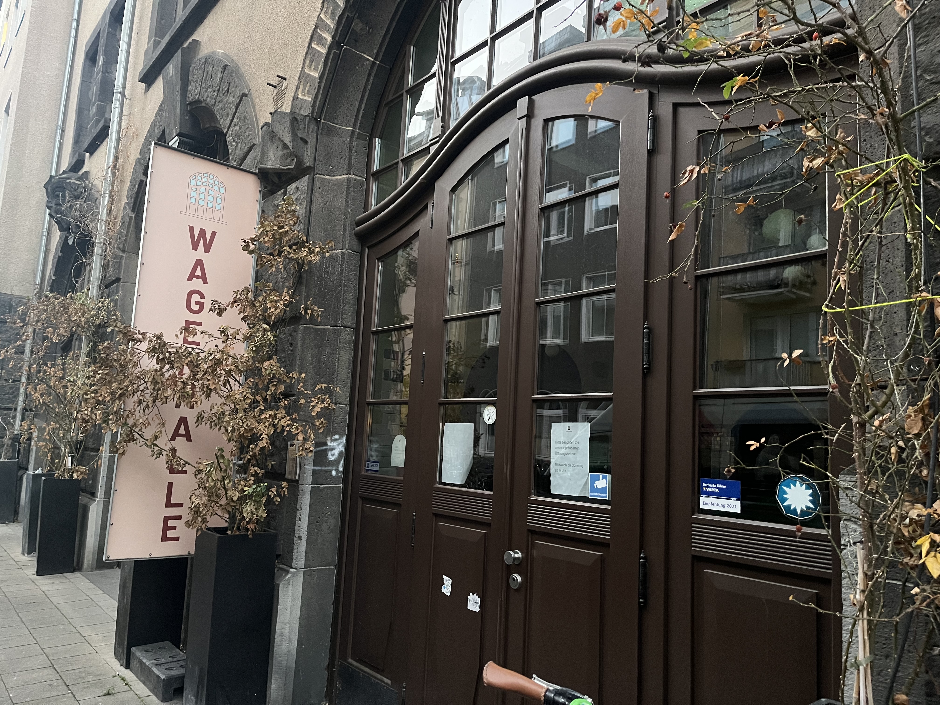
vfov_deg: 53.1
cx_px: 470
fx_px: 706
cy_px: 352
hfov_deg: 67.3
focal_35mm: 26
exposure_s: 1/30
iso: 640
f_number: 1.6
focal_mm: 5.1
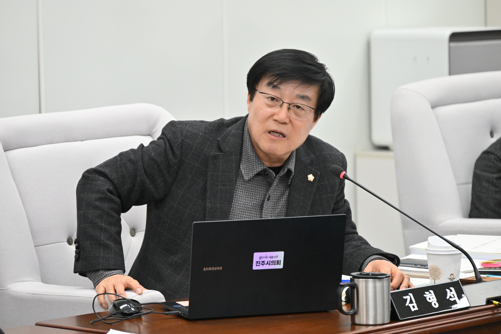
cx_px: 250
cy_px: 167
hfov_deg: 10.3
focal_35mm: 200
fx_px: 2783
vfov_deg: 6.9
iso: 3200
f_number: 6.3
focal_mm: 200
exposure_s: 1/250
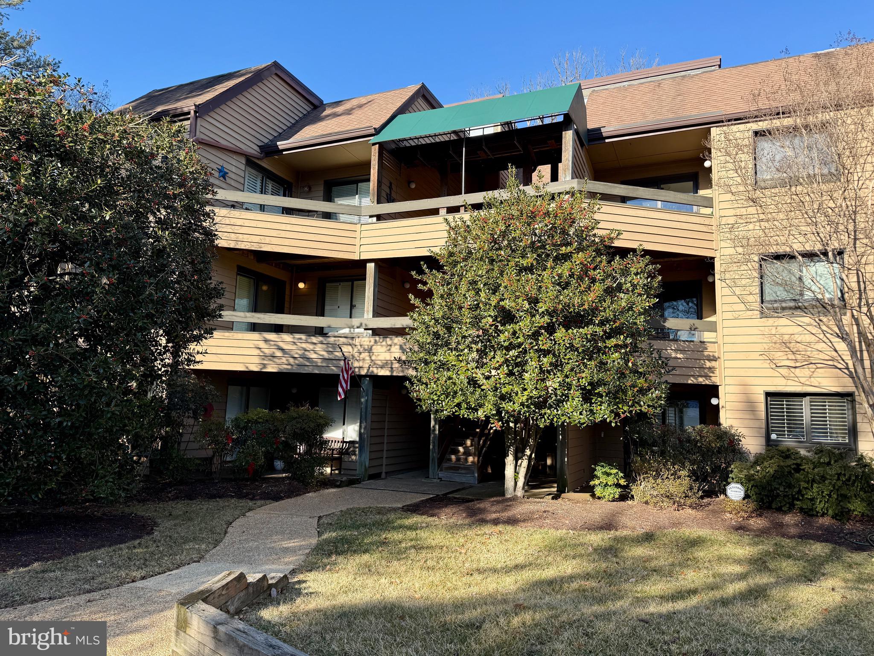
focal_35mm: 24
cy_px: 328
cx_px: 437
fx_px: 606
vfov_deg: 56.8
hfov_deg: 71.6
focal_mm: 6.76
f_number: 1.78
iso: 80
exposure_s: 1/1437
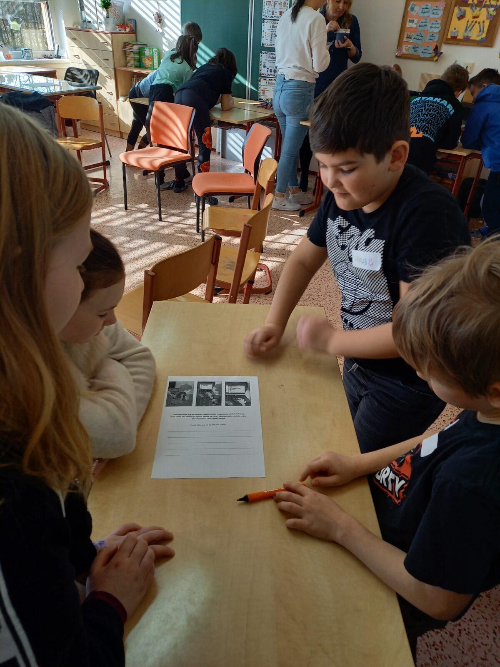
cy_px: 334
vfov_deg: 69.4
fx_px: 481
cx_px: 250
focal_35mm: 25
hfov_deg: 54.9
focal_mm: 4.65
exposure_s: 1/49
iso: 80
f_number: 1.8
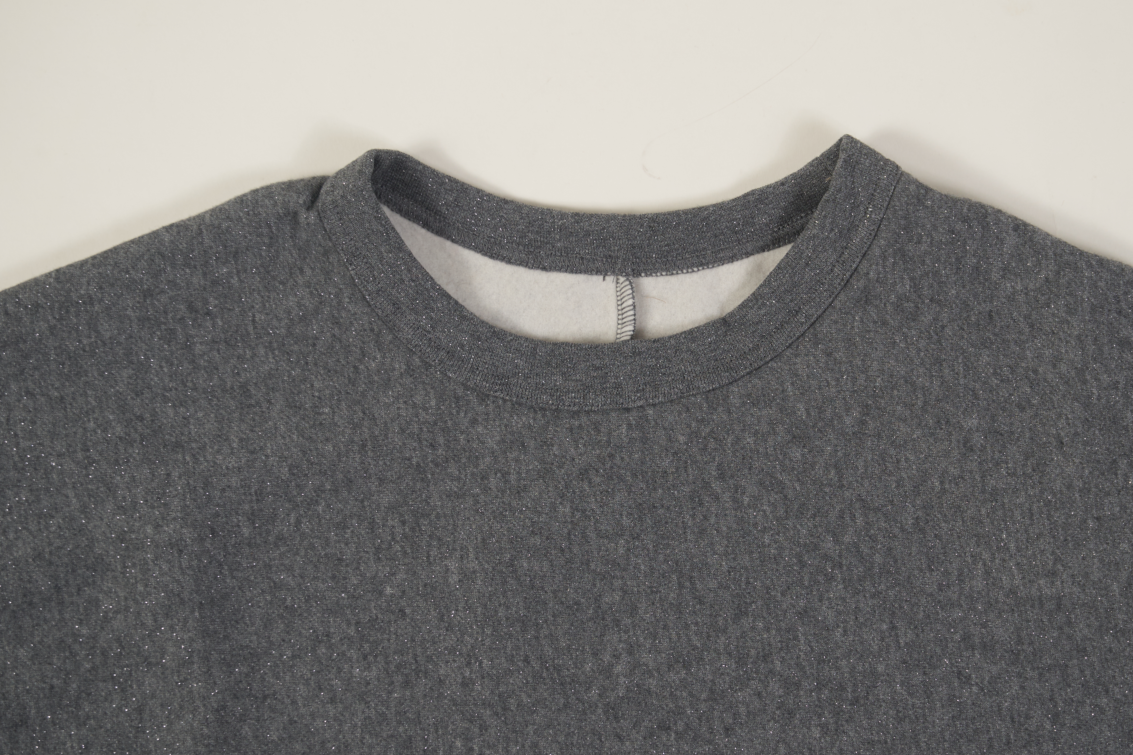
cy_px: 374
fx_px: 3210
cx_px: 649
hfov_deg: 20.0
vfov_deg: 13.4
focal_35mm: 102
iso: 320
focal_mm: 75
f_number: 4
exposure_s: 1/160
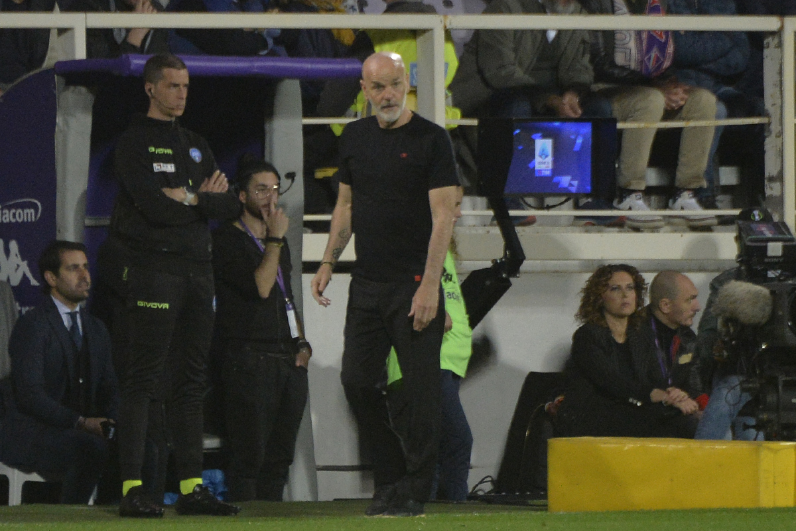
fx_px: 8844
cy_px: 266
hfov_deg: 5.2
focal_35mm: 400
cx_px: 398
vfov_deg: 3.4
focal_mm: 400
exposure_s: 1/1000
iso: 3200
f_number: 5.6
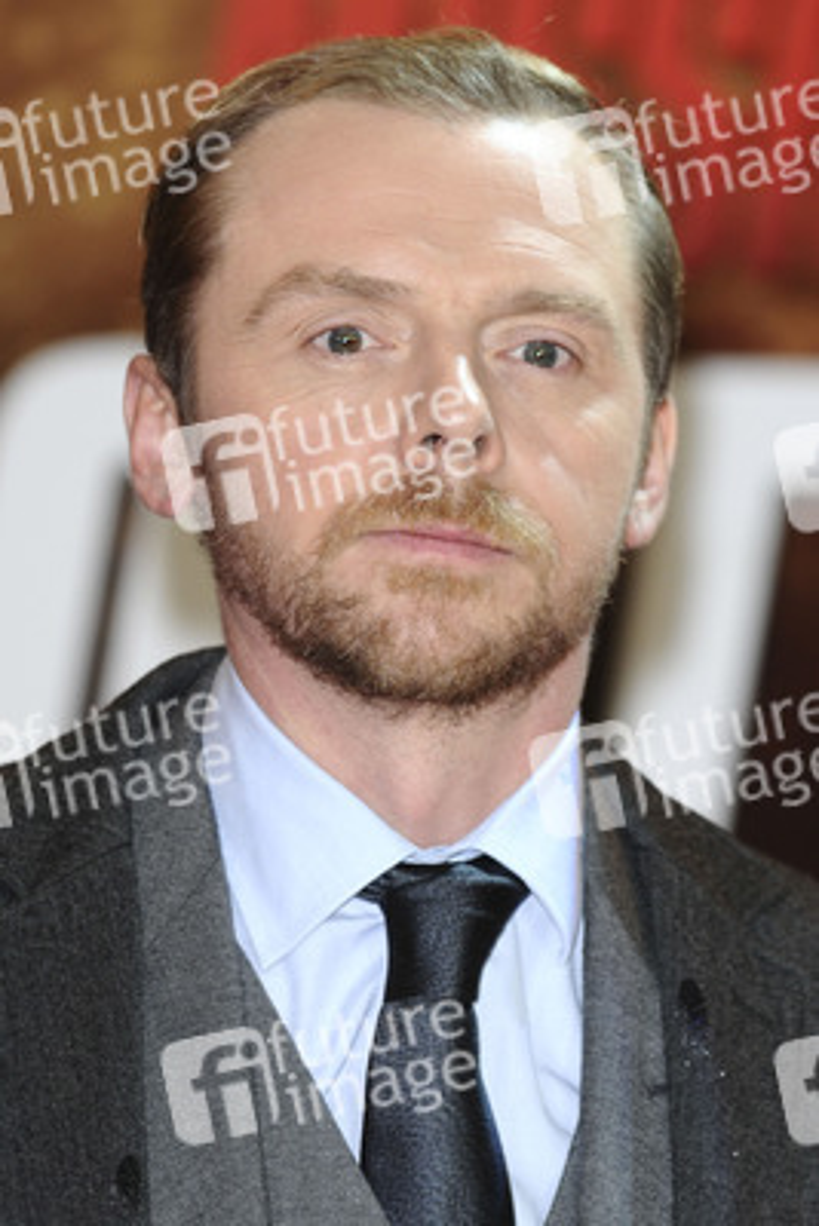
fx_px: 8949
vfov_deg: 7.8
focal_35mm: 262
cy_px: 613
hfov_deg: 5.2
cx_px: 410
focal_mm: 175
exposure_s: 1/160
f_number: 4
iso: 320
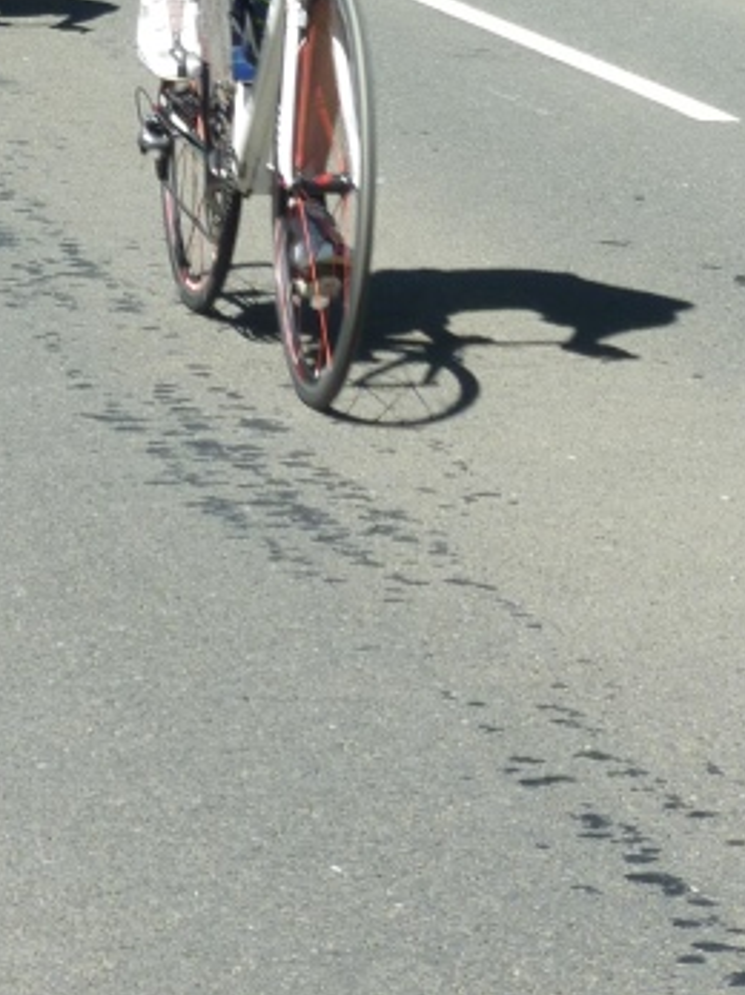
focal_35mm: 198
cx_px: 52
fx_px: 5685
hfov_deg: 7.5
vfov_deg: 9.9
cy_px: -195
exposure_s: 1/320
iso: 80
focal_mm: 11
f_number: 4.1
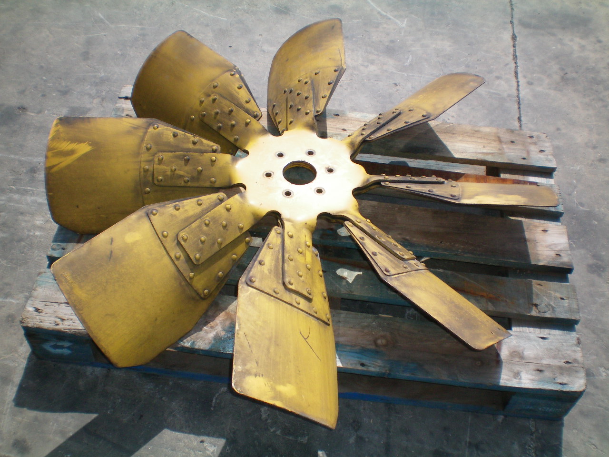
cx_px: 304
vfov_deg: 37.7
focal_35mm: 38
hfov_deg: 49.0
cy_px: 228
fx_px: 669
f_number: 4.6
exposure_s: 1/640
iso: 64
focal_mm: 6.3
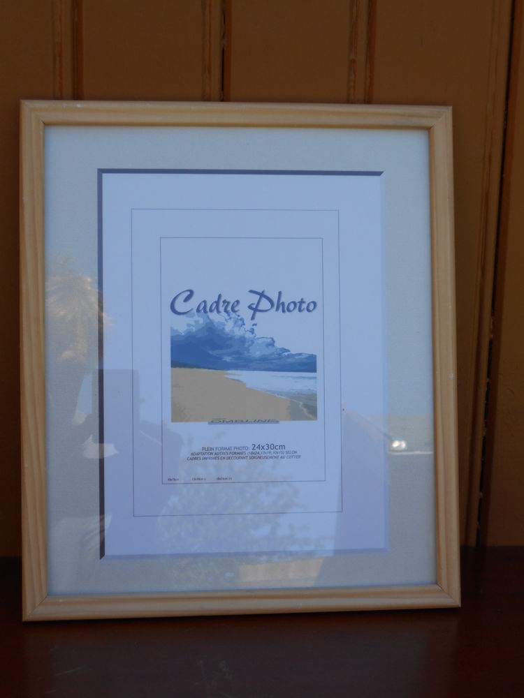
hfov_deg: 22.3
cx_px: 262
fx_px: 1332
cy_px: 349
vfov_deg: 29.4
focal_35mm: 66
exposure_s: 1/200
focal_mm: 11.6
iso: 80
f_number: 5.3
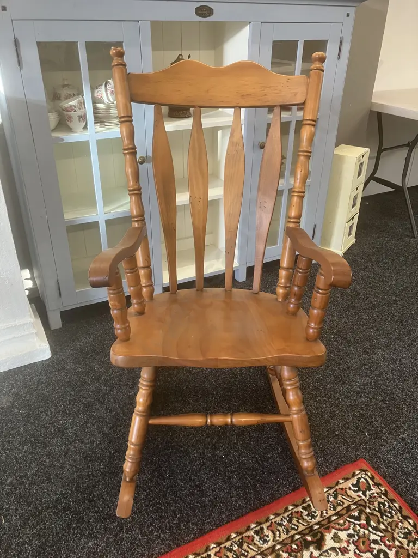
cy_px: 279
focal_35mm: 28
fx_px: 451
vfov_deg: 63.4
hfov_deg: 49.7
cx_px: 209
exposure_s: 1/50
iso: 160
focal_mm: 3.99
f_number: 1.8
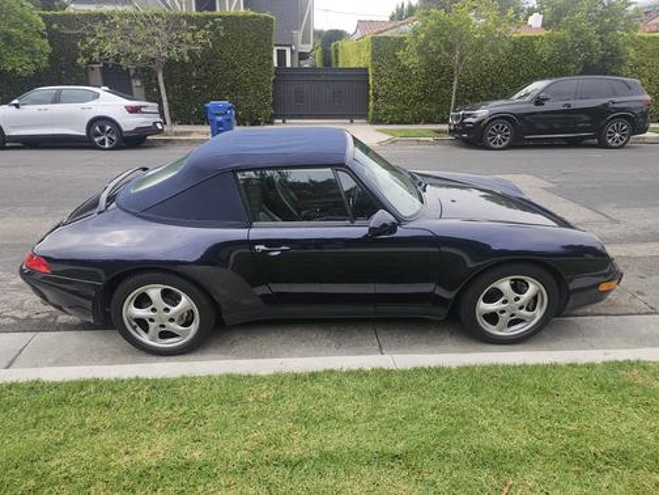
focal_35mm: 23
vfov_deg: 58.9
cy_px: 248
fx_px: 438
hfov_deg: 73.9
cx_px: 330
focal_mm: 6.3
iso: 10
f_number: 1.7
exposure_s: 1/253
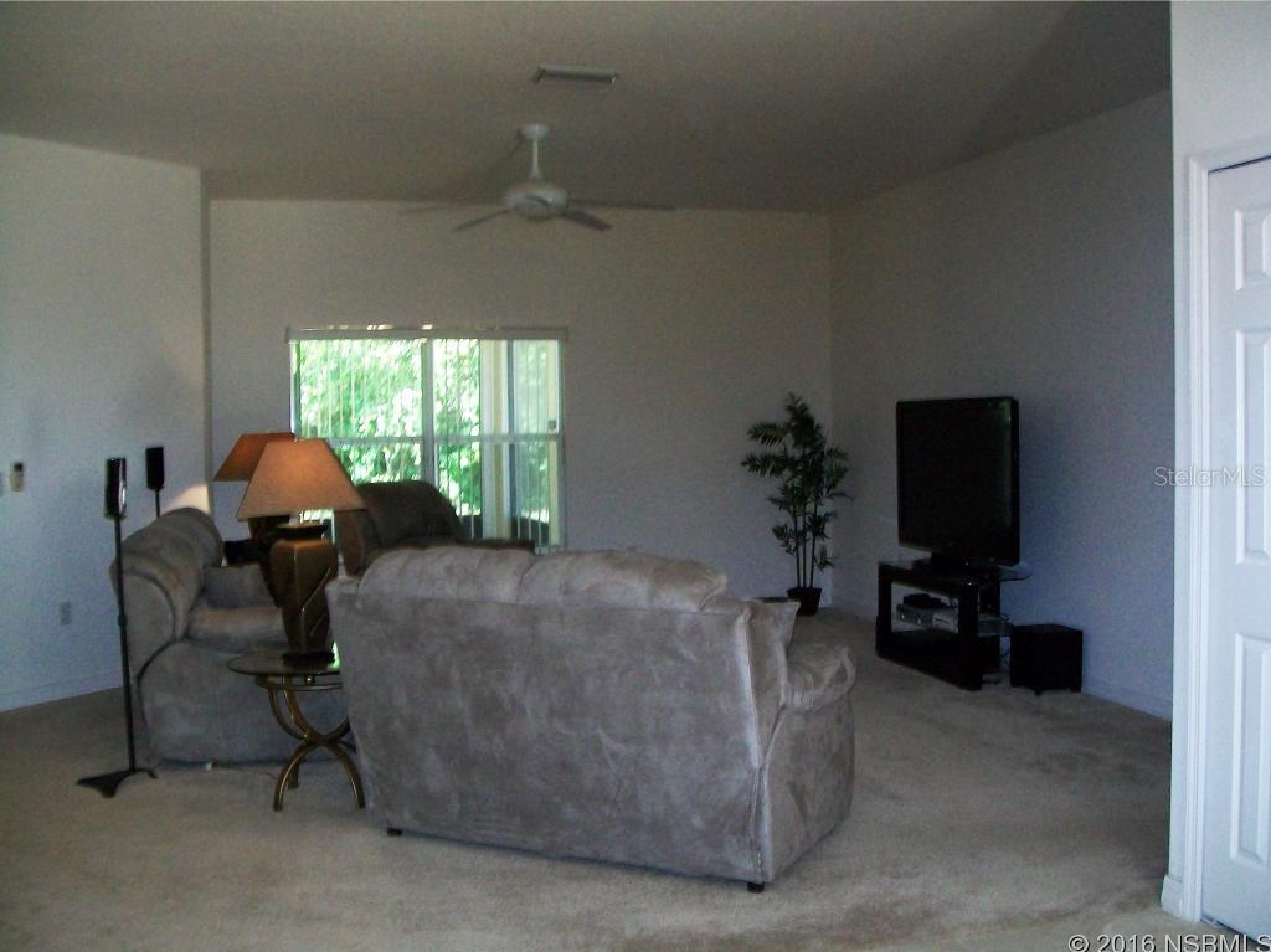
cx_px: 636
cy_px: 476
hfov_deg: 51.4
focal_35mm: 36
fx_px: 1321
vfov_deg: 39.6
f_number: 2.7
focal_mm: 6
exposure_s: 1/60
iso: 160
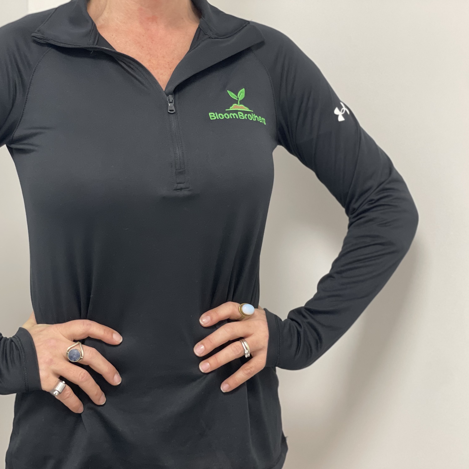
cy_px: 235
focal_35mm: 62
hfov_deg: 27.6
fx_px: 950
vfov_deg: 27.7
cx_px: 169
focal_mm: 6
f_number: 2
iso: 160
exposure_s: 1/40
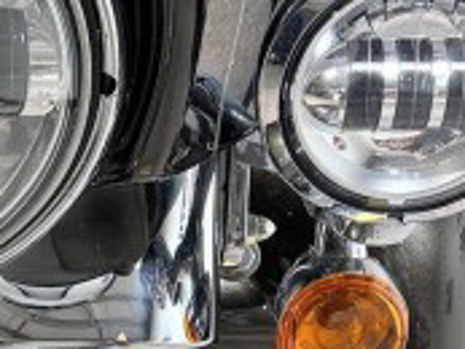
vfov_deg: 8.7
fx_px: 2151
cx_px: -157
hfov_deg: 12.0
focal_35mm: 160
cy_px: 730
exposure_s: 1/120
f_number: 1.6
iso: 80
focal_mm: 5.96
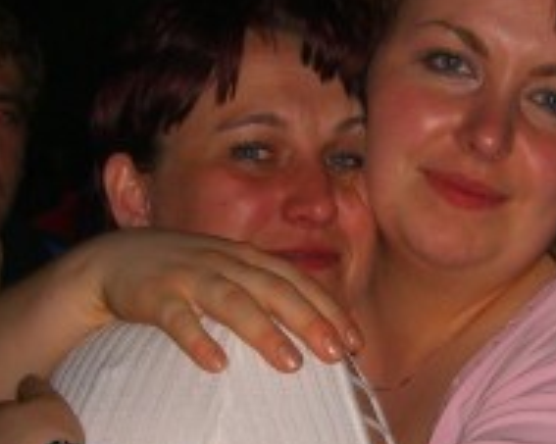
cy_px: 350
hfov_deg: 16.2
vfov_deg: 13.0
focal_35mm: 118
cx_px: 403
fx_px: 1941
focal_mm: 7.9
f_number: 2.8
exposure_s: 1/60
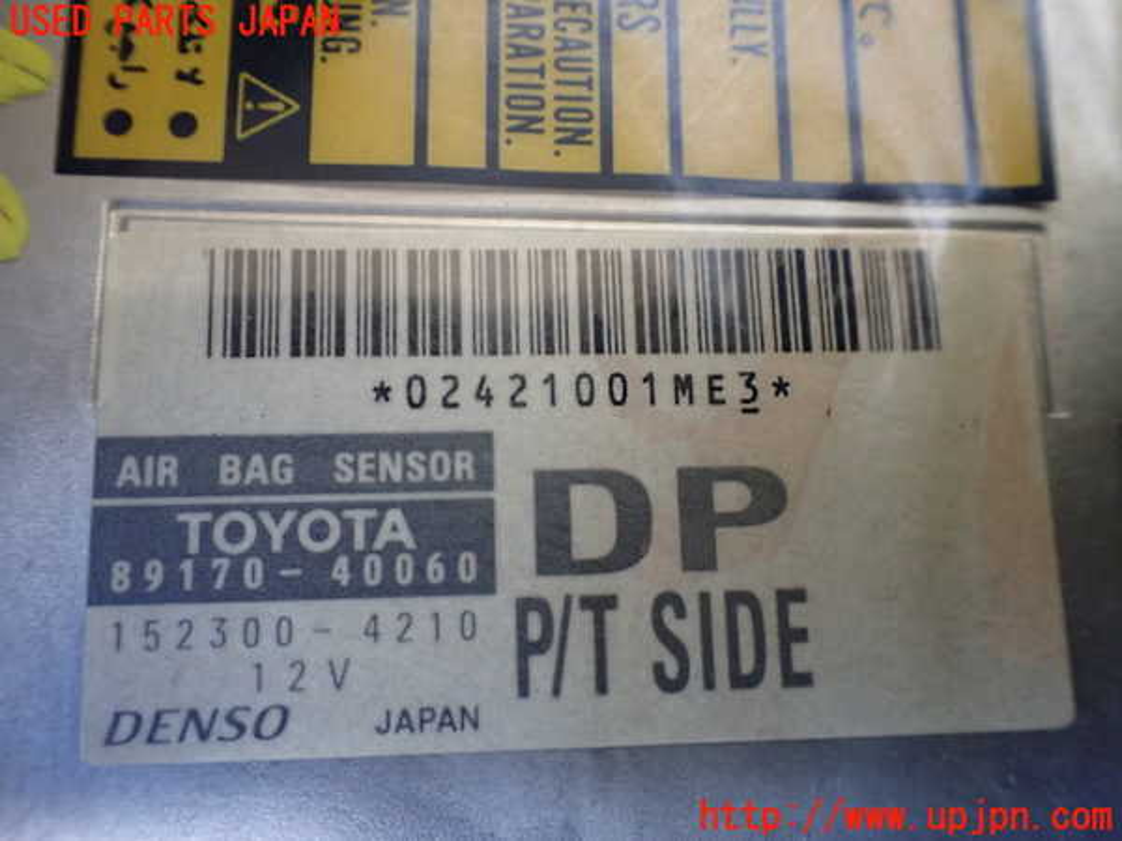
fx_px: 972
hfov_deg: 60.0
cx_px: 561
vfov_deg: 46.8
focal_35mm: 30
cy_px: 420
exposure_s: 1/50
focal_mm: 5.4
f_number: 2.3
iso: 800
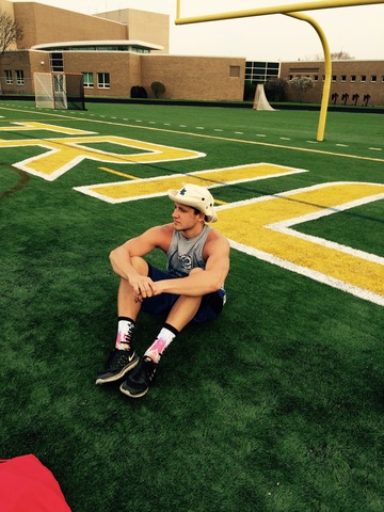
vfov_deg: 61.7
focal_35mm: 29
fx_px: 429
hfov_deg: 48.2
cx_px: 192
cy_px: 256
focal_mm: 4.15
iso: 32
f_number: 2.2
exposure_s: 1/578
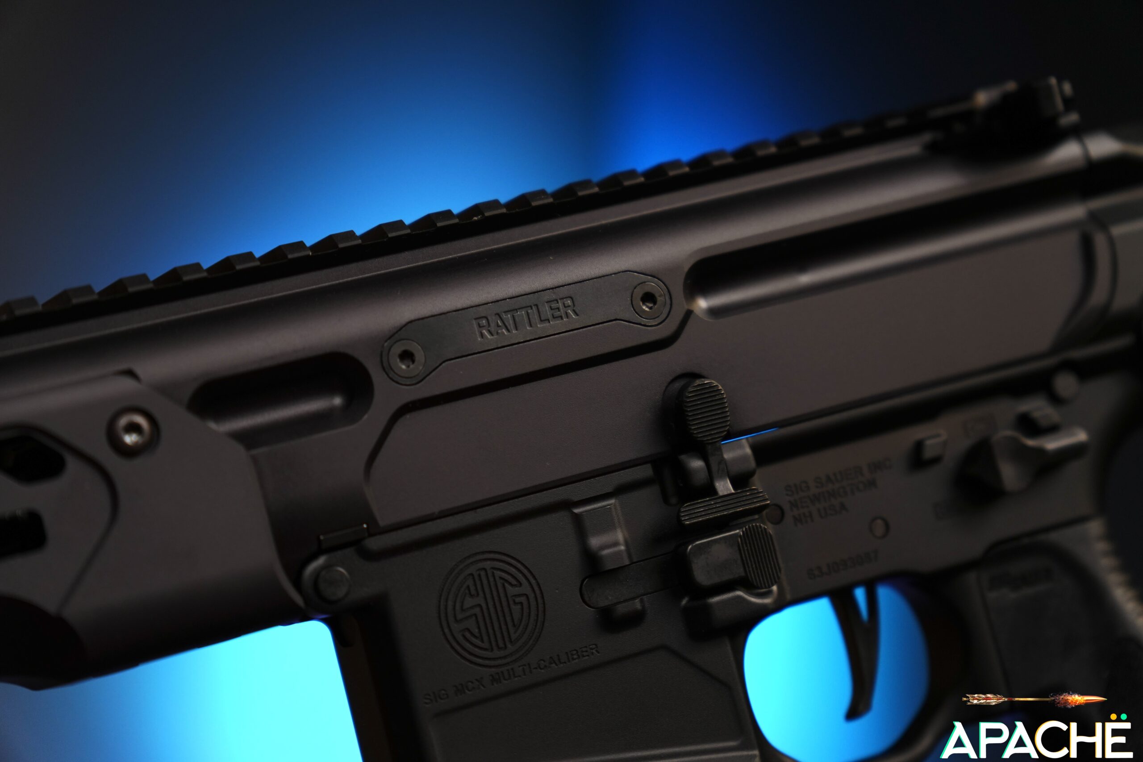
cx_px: 572
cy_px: 381
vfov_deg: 15.2
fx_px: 2857
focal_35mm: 90
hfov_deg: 22.6
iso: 400
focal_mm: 60
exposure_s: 1/25
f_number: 2.8
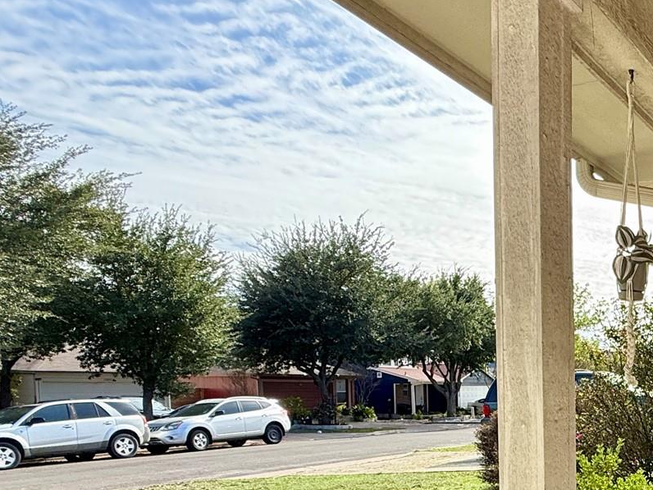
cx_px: 720
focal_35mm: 36
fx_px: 679
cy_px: 432
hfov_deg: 41.0
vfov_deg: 37.3
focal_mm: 2.22
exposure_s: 1/619
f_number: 2.2
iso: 64
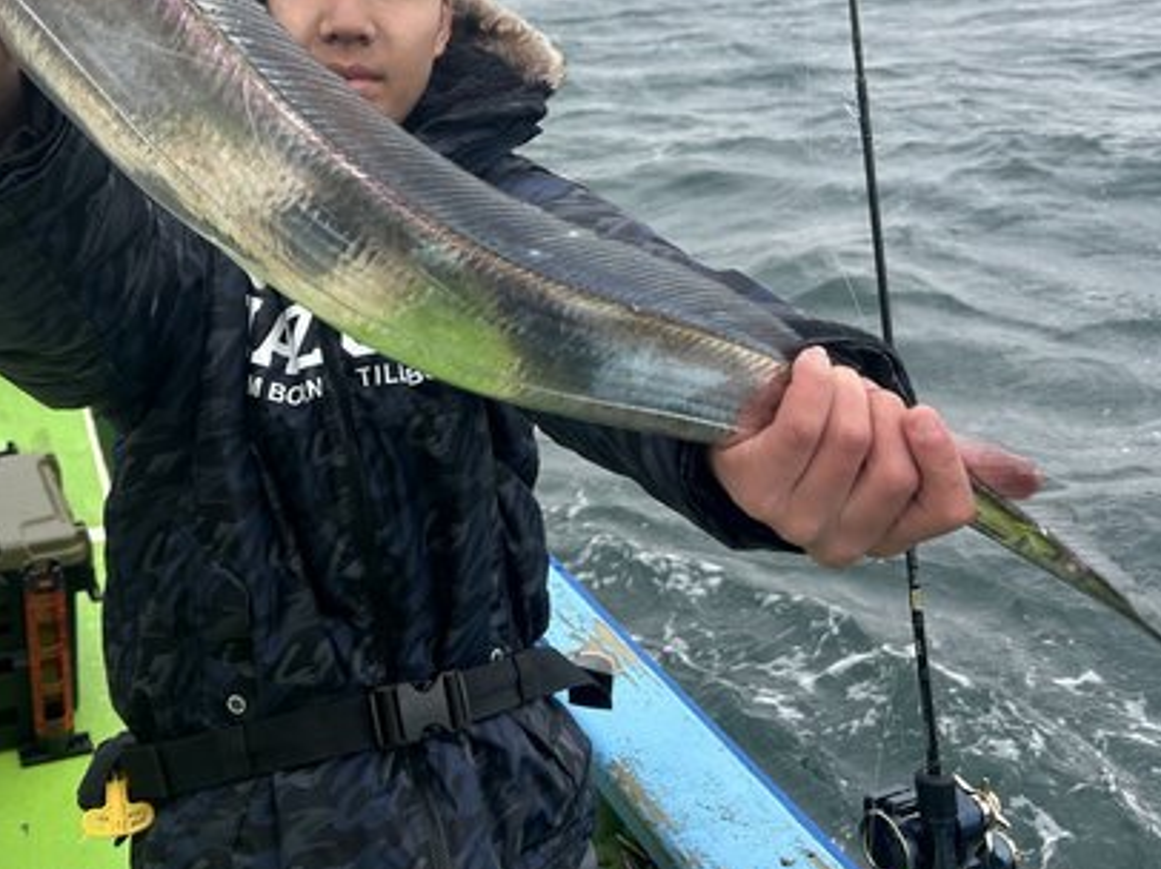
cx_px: 360
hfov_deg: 44.9
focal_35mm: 41
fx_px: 1374
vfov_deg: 34.4
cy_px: 226
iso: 50
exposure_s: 1/714
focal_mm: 5.7
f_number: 1.5
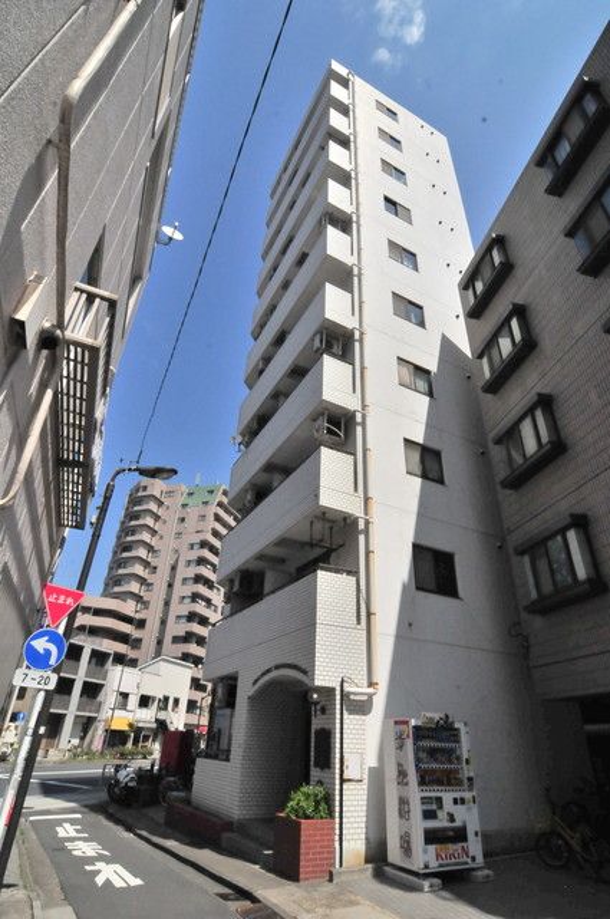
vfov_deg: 90.1
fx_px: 459
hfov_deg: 67.2
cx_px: 305
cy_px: 460
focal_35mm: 18
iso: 1000
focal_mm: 12
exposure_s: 1/1000
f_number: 16
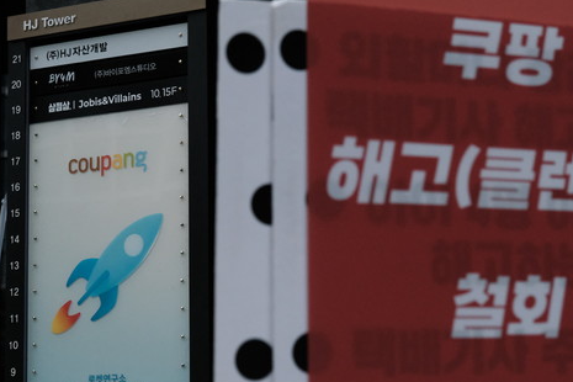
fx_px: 1273
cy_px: 243
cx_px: 331
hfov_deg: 25.3
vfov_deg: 17.0
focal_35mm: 80
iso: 6400
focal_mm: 41.1
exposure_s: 1/23000
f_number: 4
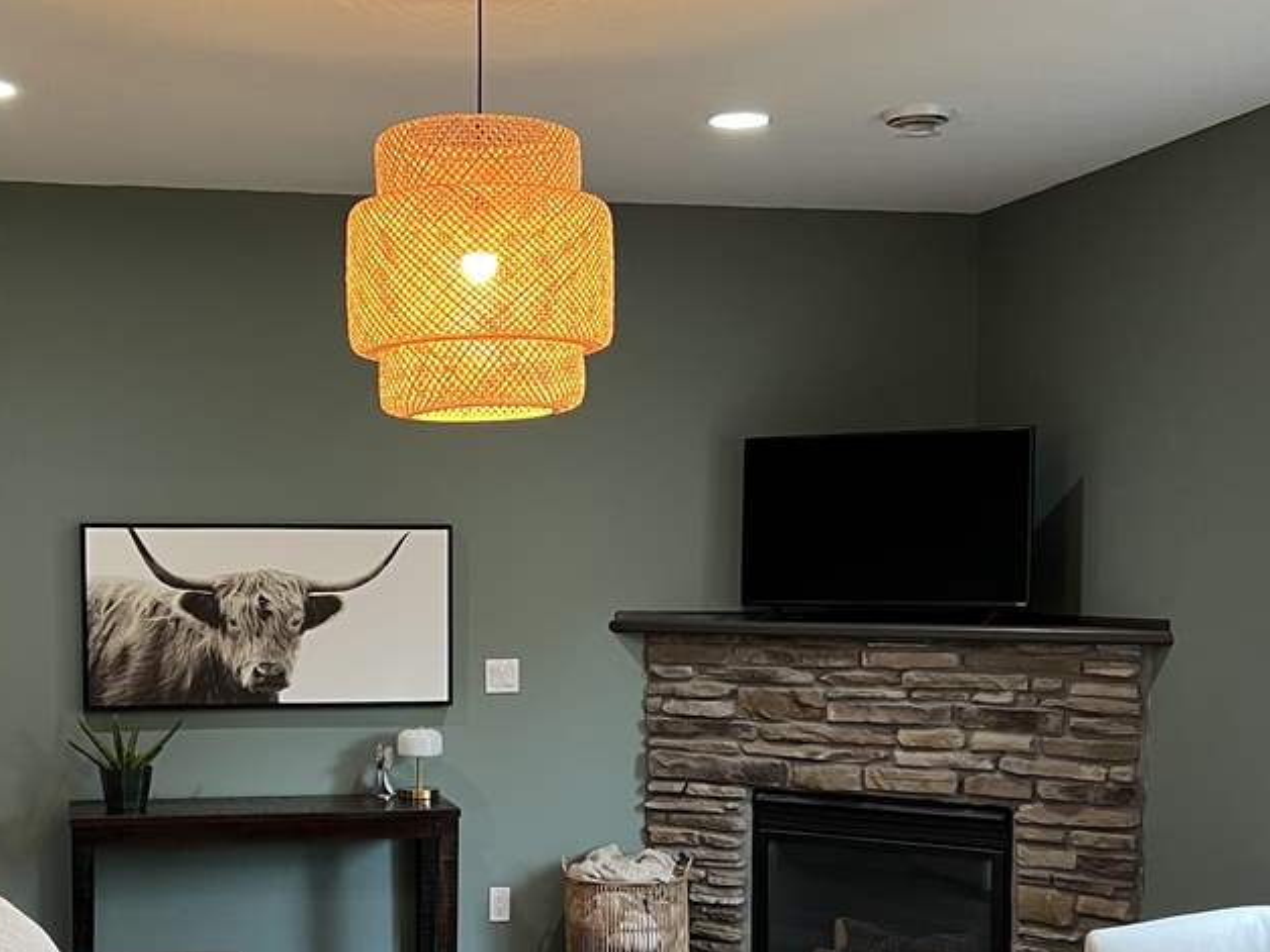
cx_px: 431
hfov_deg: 35.8
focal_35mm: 53
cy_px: 677
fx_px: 1944
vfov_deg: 27.3
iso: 160
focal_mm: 5.7
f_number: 1.5
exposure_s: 1/60
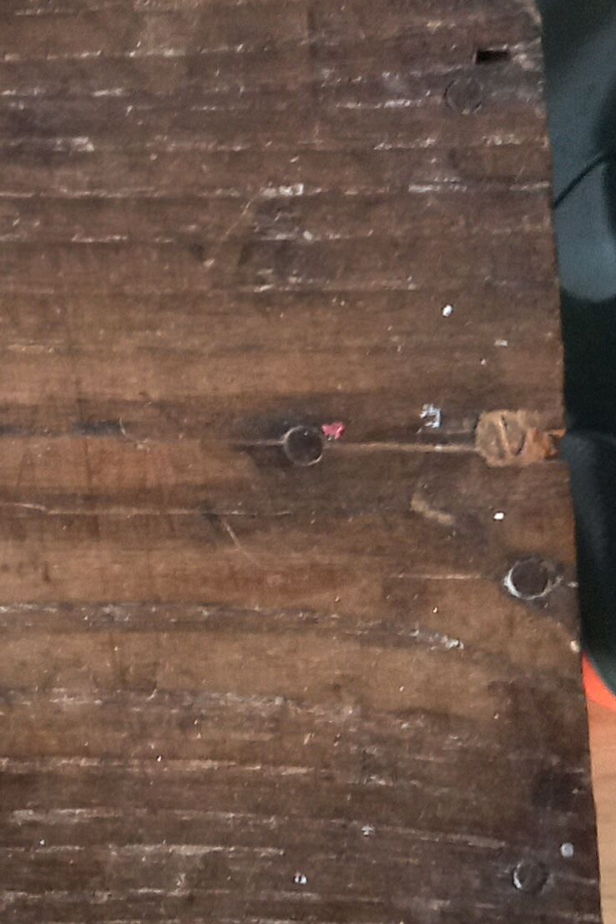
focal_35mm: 94
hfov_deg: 13.3
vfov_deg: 21.7
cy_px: 413
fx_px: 2411
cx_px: -457
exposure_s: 1/33
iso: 200
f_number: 2
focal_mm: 4.6
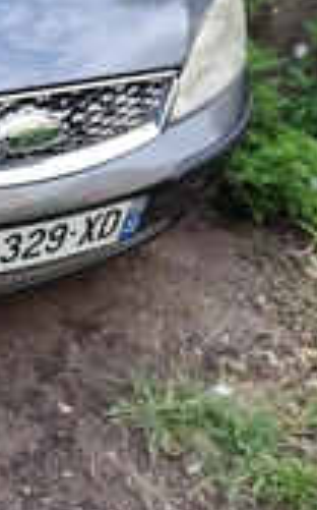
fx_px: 845
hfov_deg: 19.3
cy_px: 134
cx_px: -119
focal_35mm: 61
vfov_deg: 32.9
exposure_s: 1/180
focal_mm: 5.25
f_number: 1.75
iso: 100
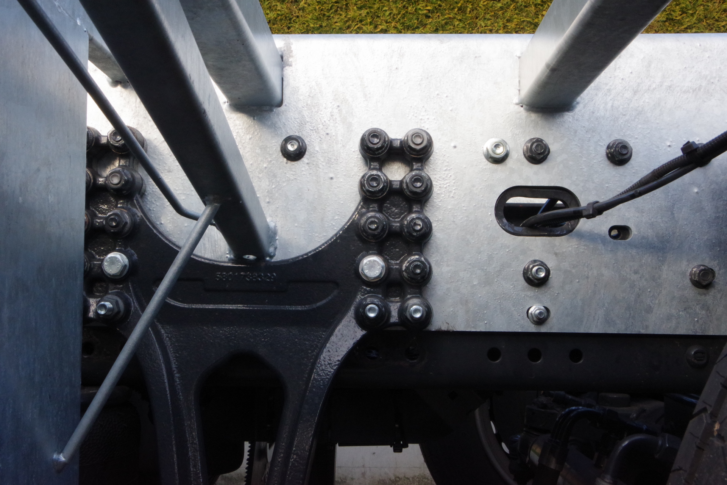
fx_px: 848
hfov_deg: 46.4
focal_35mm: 42
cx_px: 364
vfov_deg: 31.9
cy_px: 242
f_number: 22
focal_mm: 28
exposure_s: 1/60
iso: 3200
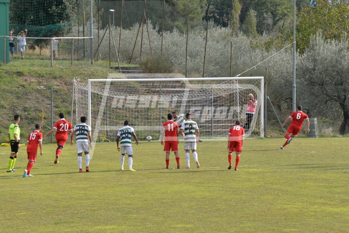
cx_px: 174
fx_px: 1648
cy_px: 116
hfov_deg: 12.1
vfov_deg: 8.1
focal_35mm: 170
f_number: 10
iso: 400
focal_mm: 170
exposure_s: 1/500
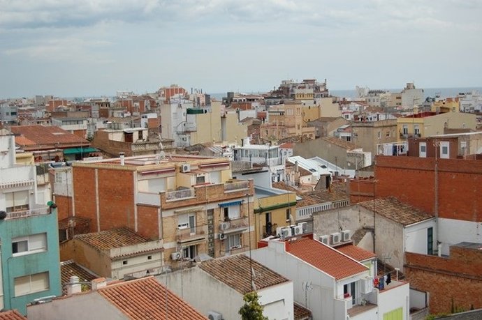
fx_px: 763
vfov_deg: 23.7
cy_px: 160
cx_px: 241
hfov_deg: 35.1
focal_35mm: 57
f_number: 5
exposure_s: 1/1250
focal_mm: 38
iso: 200
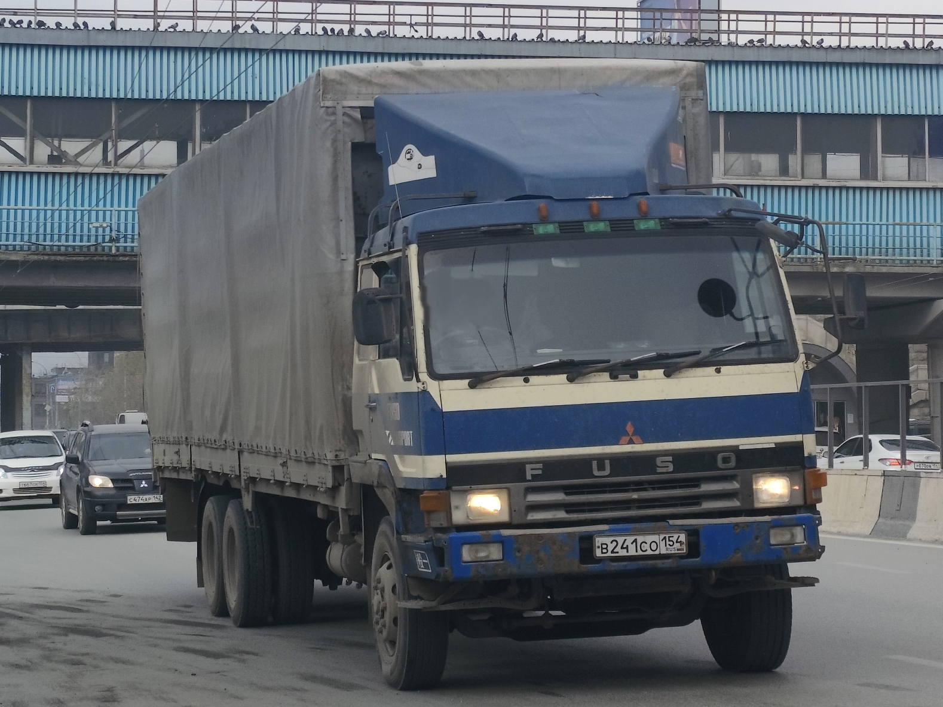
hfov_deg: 41.2
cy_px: 354
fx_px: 1253
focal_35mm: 46
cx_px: 472
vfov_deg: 31.5
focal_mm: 6.19
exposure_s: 1/498
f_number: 1.65
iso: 50
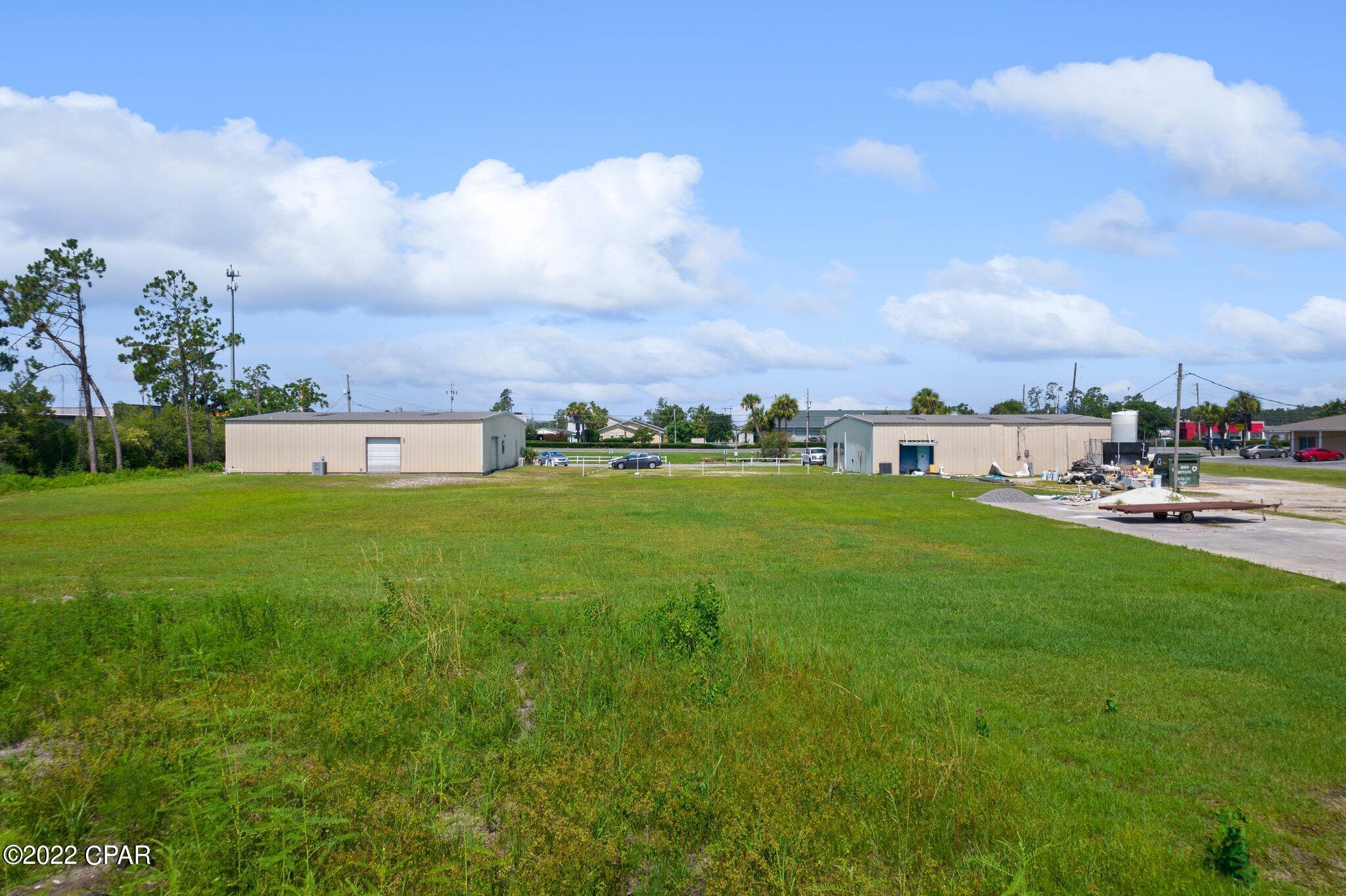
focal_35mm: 22
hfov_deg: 78.6
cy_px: 448
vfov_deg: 57.2
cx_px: 673
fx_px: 822
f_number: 2.8
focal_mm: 8.38
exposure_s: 1/1600
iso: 100
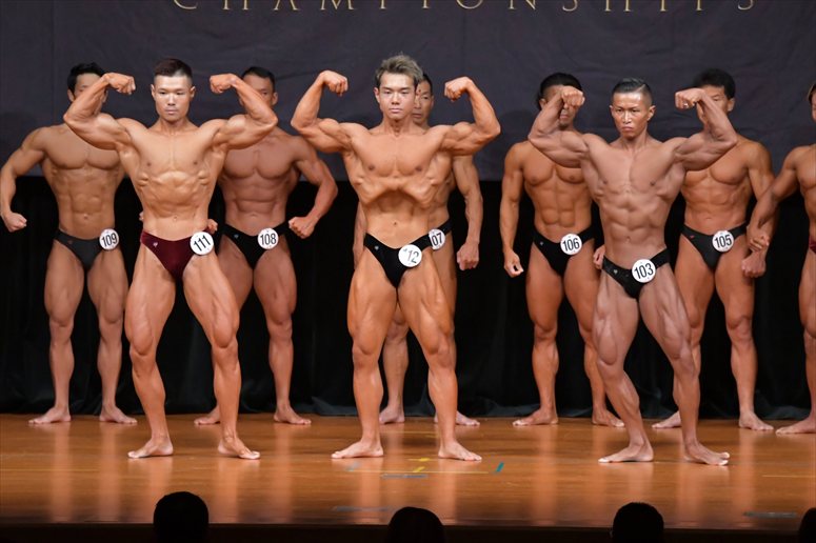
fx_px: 5777
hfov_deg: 8.1
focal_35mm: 255
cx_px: 408
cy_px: 272
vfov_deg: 5.4
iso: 5000
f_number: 5.6
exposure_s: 1/400
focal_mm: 170
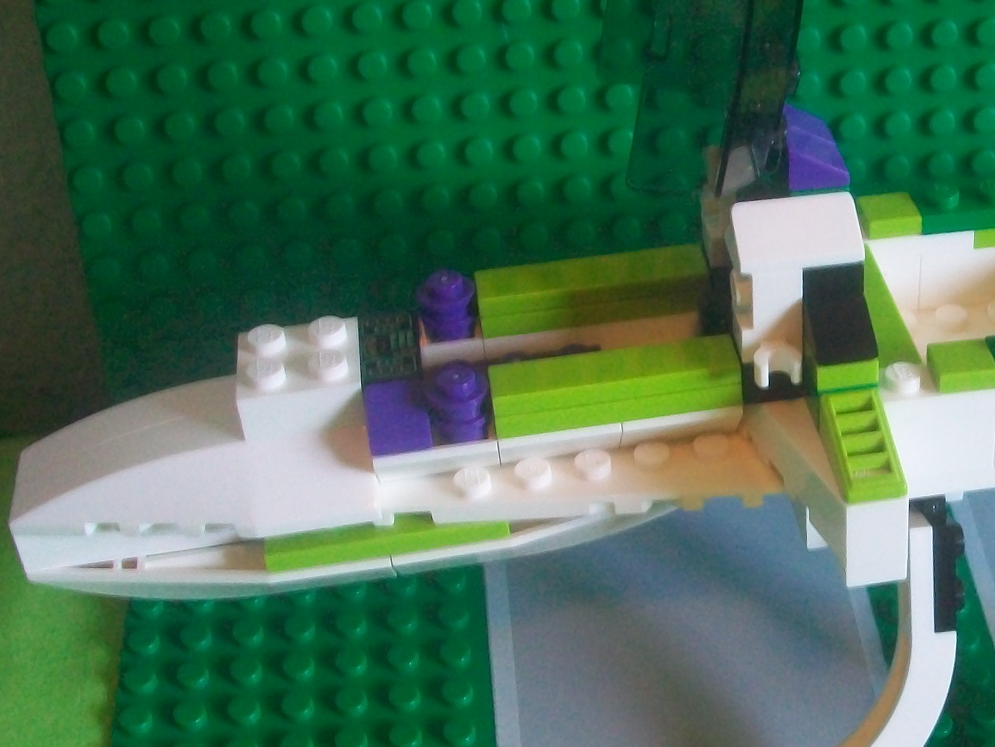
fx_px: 1840
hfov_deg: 28.8
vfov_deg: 22.9
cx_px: 935
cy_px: 419
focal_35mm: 64
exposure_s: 1/13
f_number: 2.8
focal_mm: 5.7
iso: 160
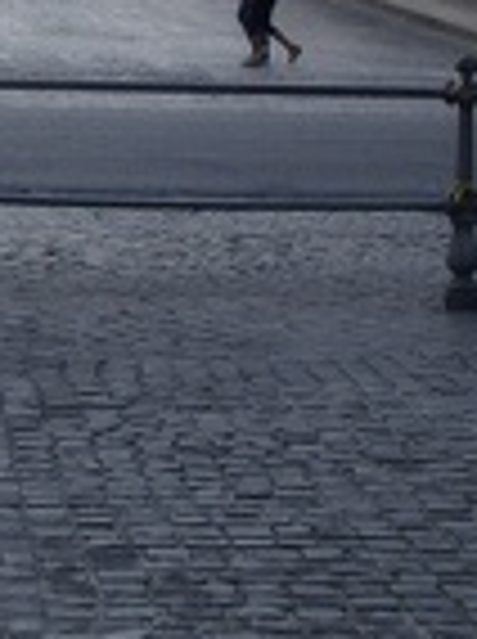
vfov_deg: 15.0
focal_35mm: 130
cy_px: 63
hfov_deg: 11.3
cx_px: 29
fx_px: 2396
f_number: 6.3
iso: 50
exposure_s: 1/201
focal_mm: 6.3
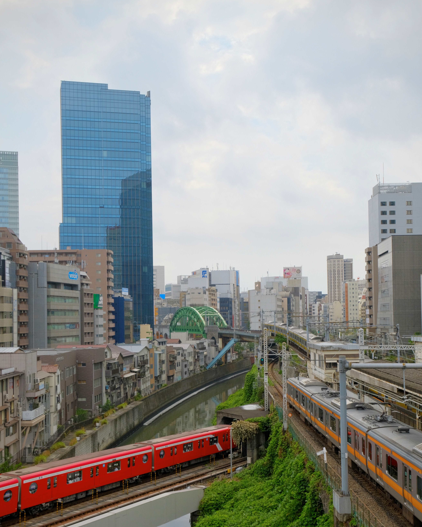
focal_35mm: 43
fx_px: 671
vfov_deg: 42.8
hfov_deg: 34.9
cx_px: 211
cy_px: 304
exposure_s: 1/1300
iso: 800
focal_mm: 25.1
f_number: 6.3
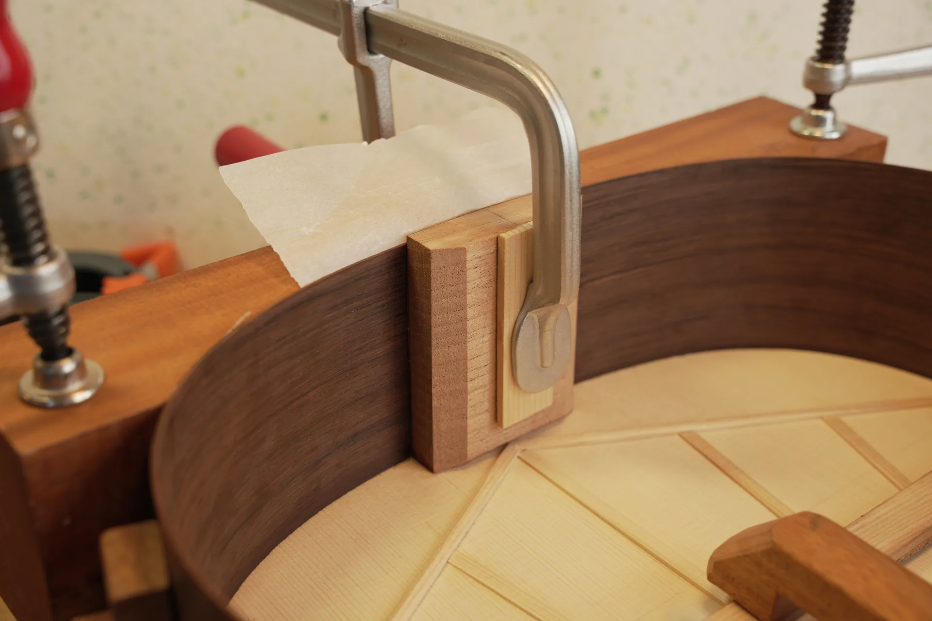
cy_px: 310
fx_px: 1204
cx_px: 466
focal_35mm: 46
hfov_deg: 42.3
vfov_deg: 28.9
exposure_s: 1/50
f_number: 5
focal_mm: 46.5
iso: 160
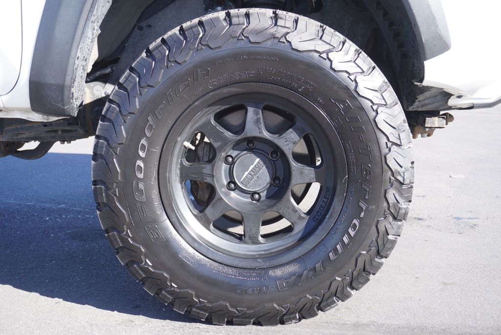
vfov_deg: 27.3
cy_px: 168
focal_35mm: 50
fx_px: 689
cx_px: 250
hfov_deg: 39.9
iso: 100
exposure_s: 1/80
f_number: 5.6
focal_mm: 33
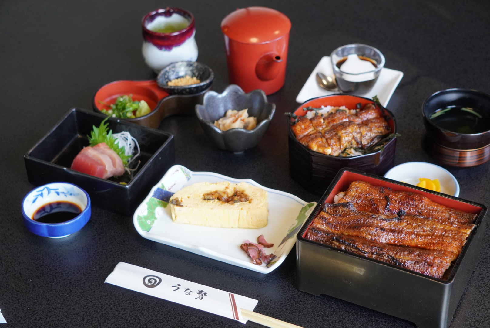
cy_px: 164
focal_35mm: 82
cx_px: 245
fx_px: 1124
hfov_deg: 24.6
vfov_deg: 16.6
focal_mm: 55
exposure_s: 1/160
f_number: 4.5
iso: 1250
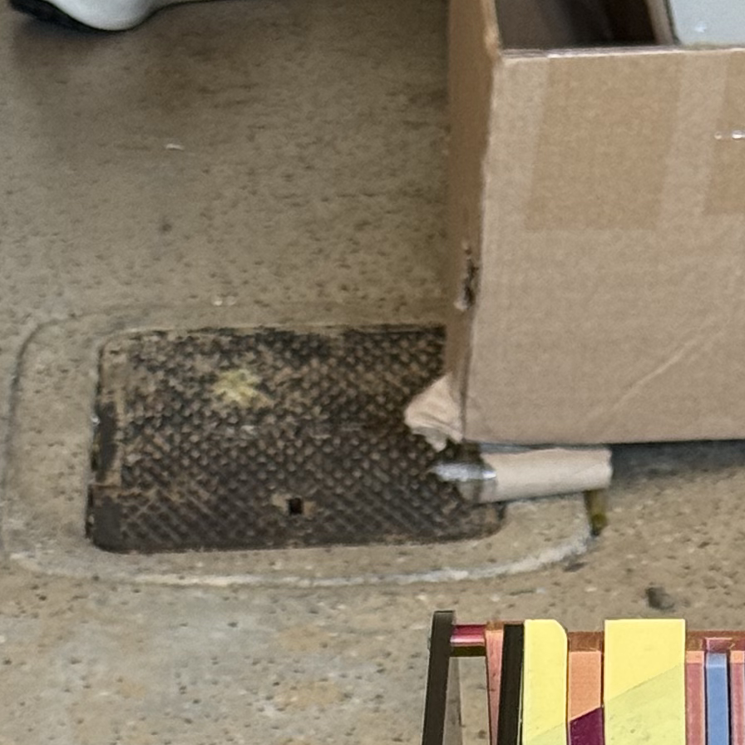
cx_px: 698
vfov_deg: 8.6
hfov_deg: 9.1
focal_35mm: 191
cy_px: 1560
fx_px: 4651
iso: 80
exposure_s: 1/121
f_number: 1.78
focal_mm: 6.76
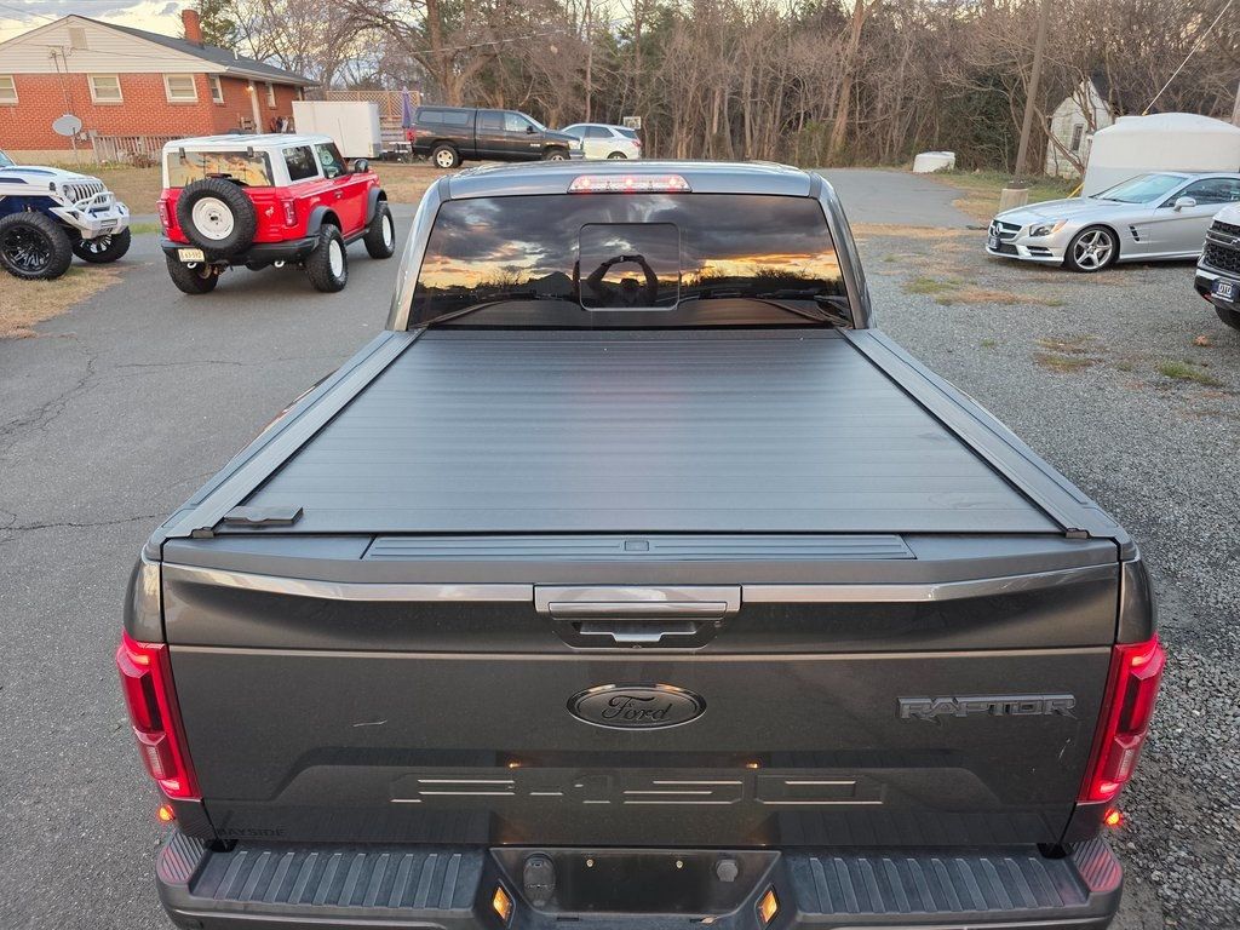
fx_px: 824
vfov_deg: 58.9
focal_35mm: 23
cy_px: 465
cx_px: 620
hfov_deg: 73.9
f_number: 1.7
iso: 160
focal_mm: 6.3
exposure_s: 1/120
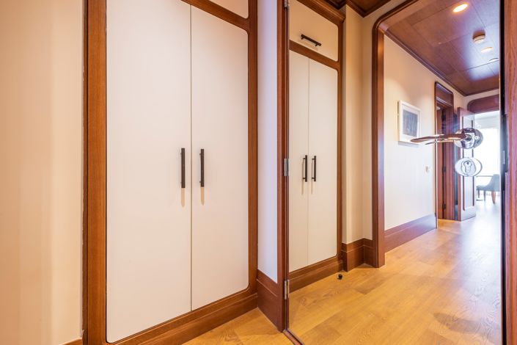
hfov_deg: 104.3
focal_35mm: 14
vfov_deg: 81.2
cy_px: 172
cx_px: 258
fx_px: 201
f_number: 10
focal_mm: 14
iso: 50
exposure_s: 5
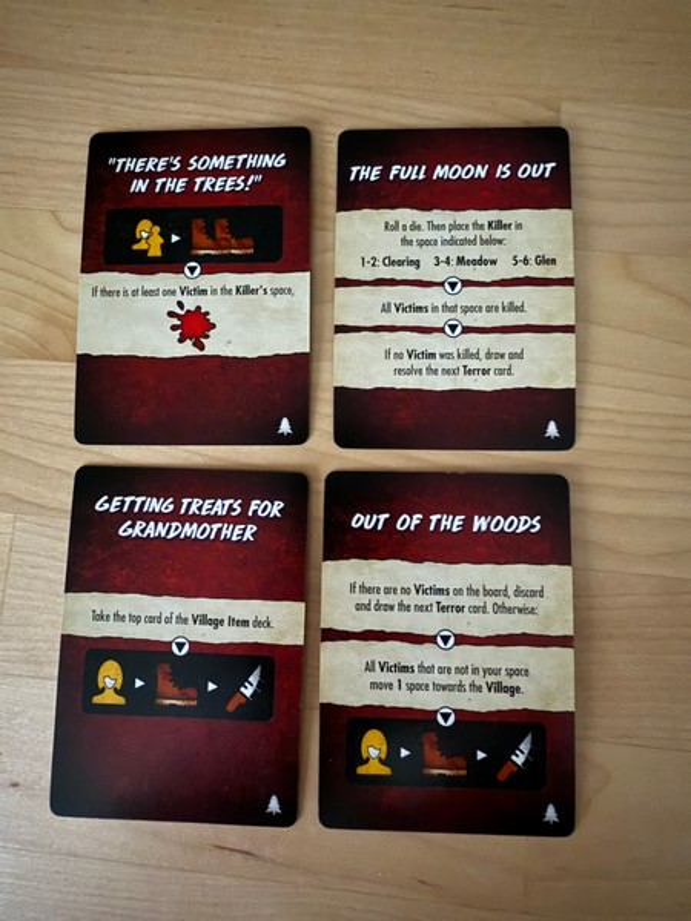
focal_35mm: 24
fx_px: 639
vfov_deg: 71.6
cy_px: 460
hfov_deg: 56.8
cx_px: 346
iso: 640
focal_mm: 2.22
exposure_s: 1/6
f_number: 2.2
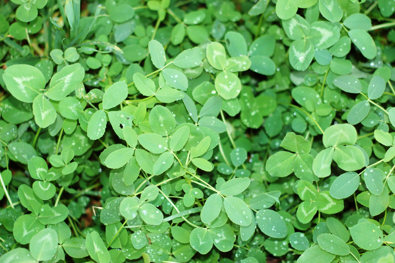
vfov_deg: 18.1
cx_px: 198
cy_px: 132
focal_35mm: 75
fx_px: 822
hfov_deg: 27.0
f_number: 2.8
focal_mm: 50
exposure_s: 1/125
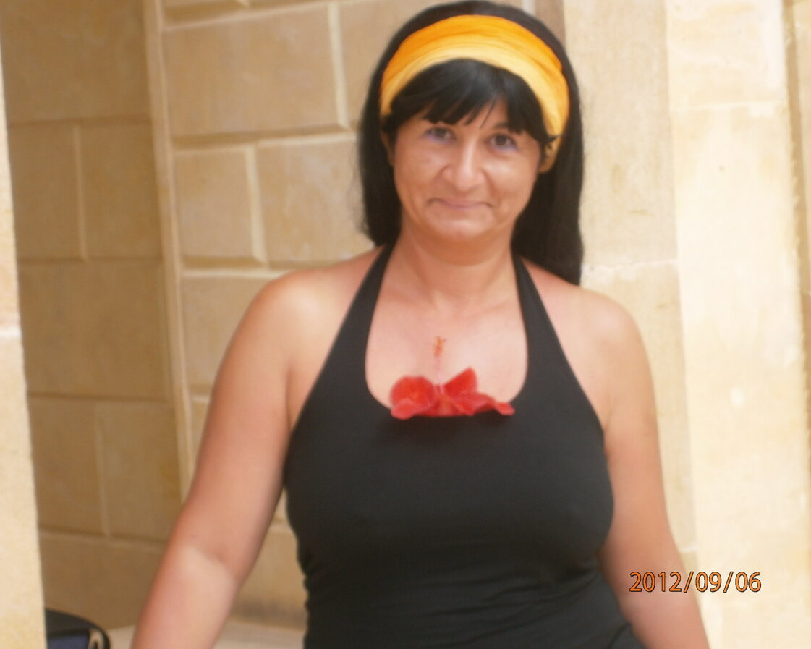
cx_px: 382
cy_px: 325
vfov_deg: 13.3
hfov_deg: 16.6
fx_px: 2785
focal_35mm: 116
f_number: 5.8
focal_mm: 19.6
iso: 80
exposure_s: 1/125
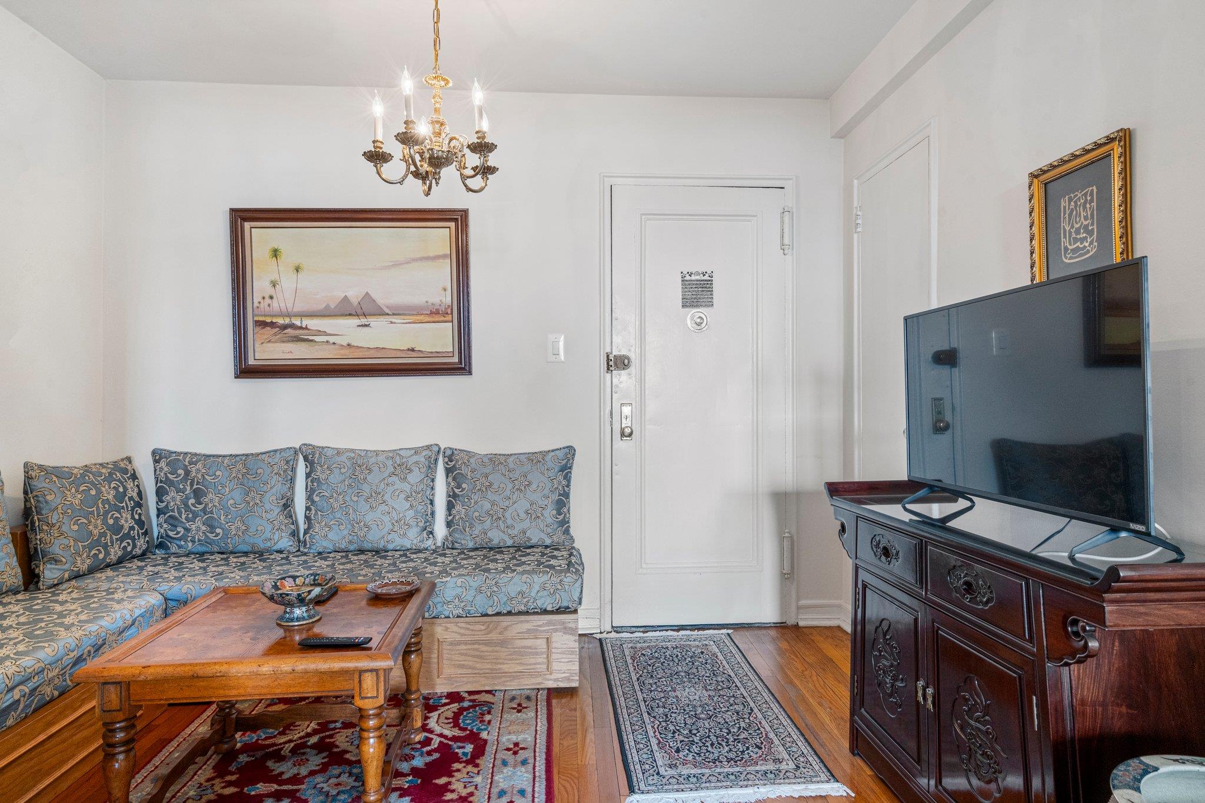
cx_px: 602
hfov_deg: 86.9
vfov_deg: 64.5
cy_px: 402
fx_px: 636
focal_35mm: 19
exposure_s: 1/5
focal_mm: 19
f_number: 10
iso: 640
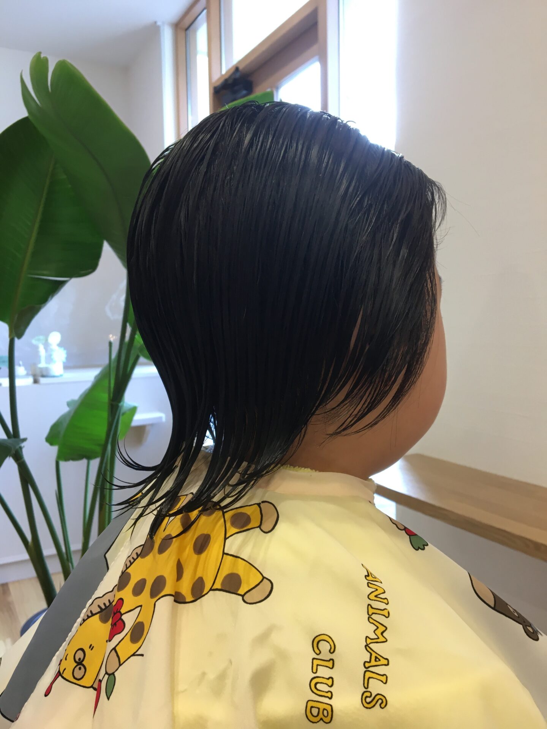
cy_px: 364
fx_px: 611
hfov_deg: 48.2
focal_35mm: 29
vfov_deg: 61.7
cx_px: 274
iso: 32
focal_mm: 4.15
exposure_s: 1/30
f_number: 2.2
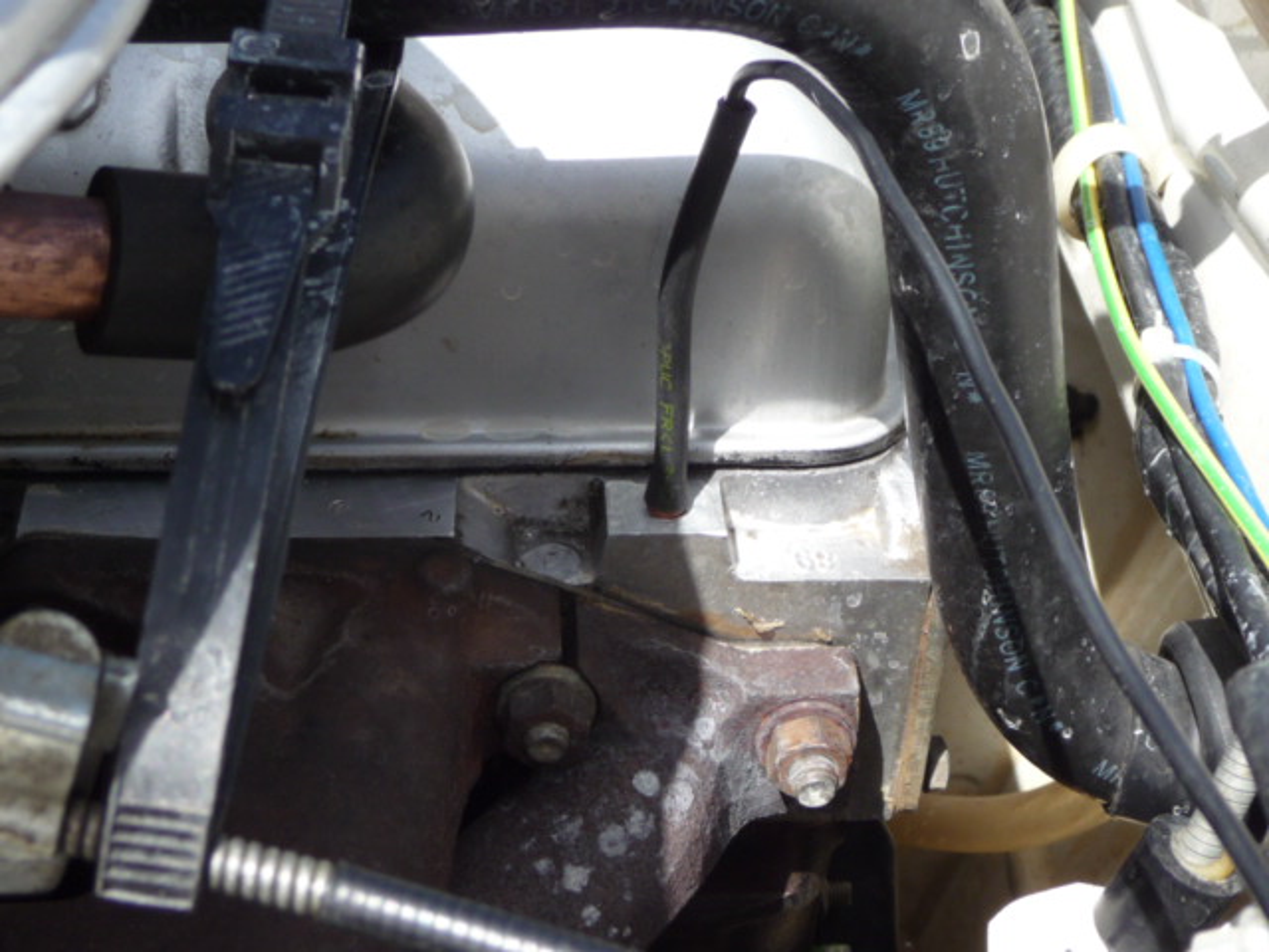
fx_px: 1980
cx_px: 634
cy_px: 476
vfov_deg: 27.0
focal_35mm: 54
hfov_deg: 35.5
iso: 100
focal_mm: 5.3
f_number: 3.5
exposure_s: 1/500
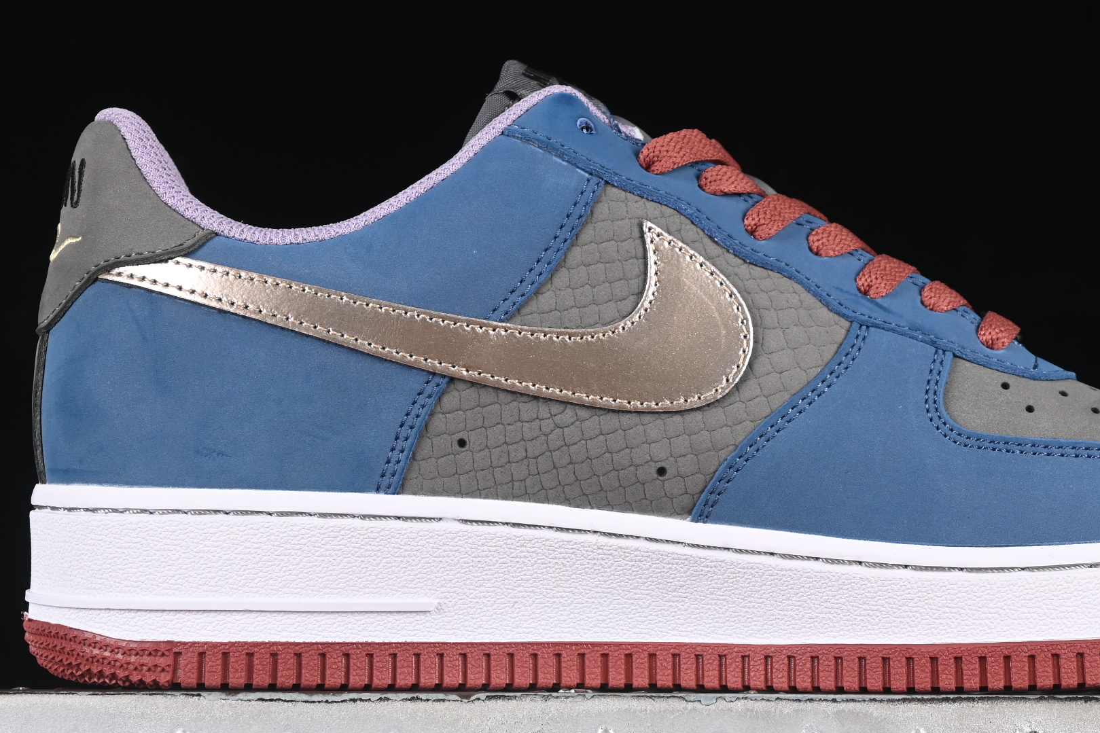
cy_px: 300
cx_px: 706
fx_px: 3941
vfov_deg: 10.6
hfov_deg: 15.9
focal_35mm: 129
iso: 160
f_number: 6.3
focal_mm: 50
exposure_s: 1/60
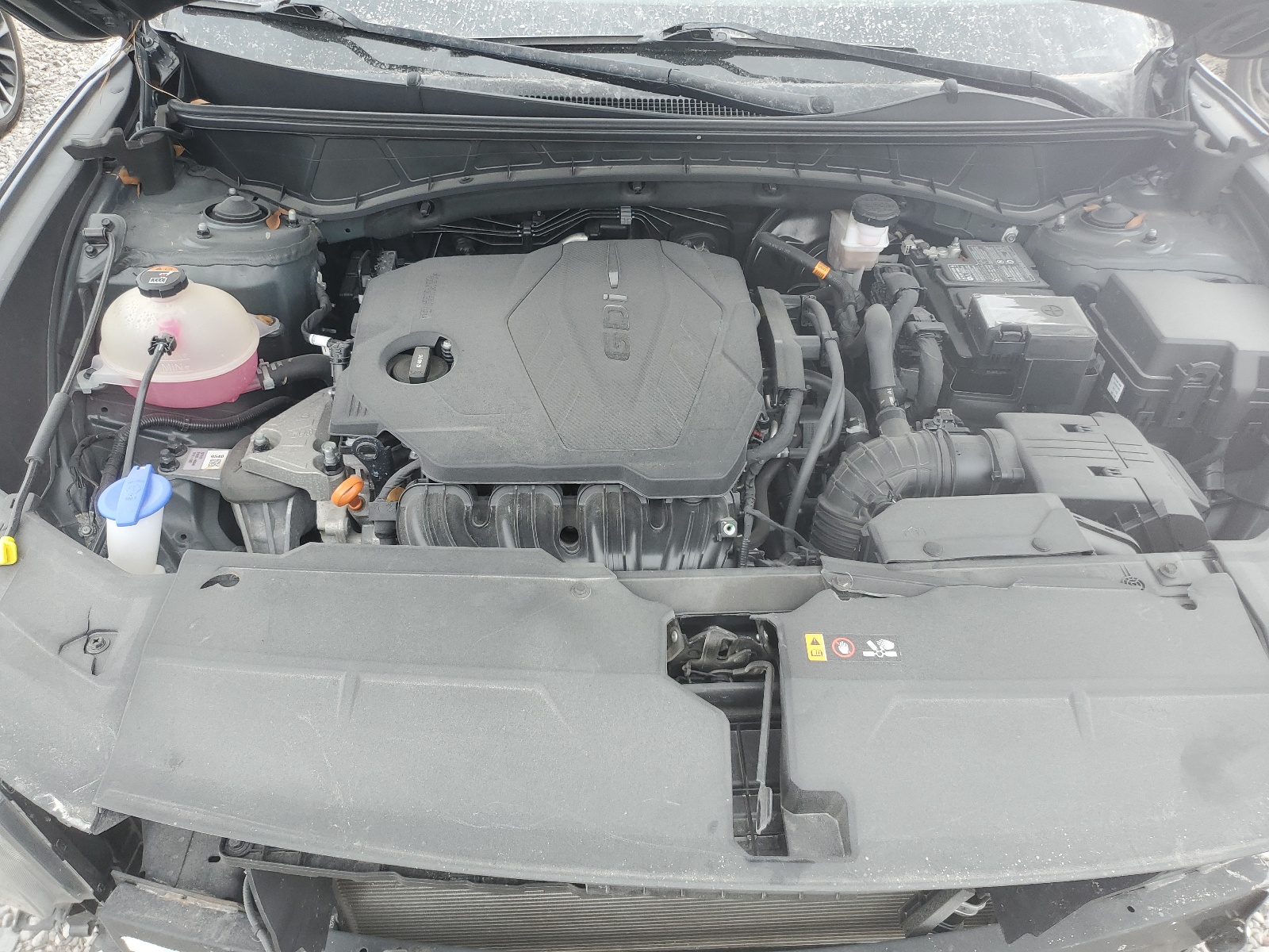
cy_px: 476
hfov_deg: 67.3
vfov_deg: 53.1
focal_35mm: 26
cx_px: 634
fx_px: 953
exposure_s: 1/370
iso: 50
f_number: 1.5
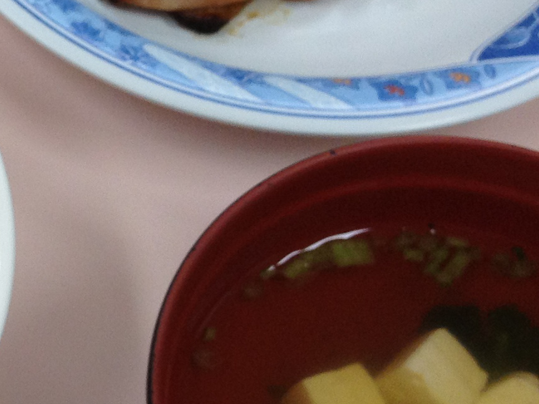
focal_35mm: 133
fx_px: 2071
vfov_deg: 11.1
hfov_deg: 13.7
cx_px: -345
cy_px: 235
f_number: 2.4
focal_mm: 4.28
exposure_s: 1/60
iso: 80
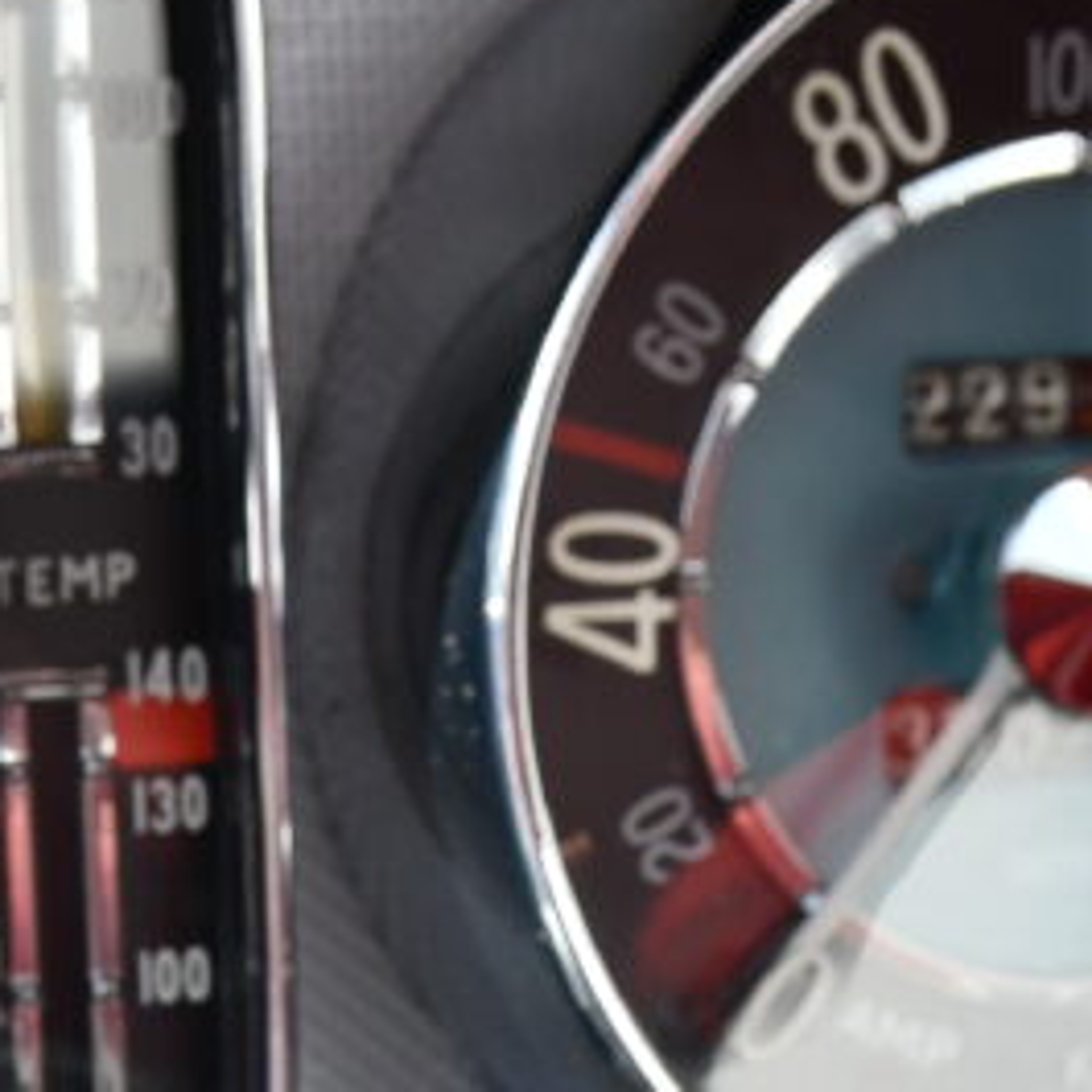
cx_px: 239
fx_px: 6317
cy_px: 1718
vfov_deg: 9.6
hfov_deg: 9.9
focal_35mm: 177
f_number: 7.1
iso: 250
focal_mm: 32
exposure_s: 1/200
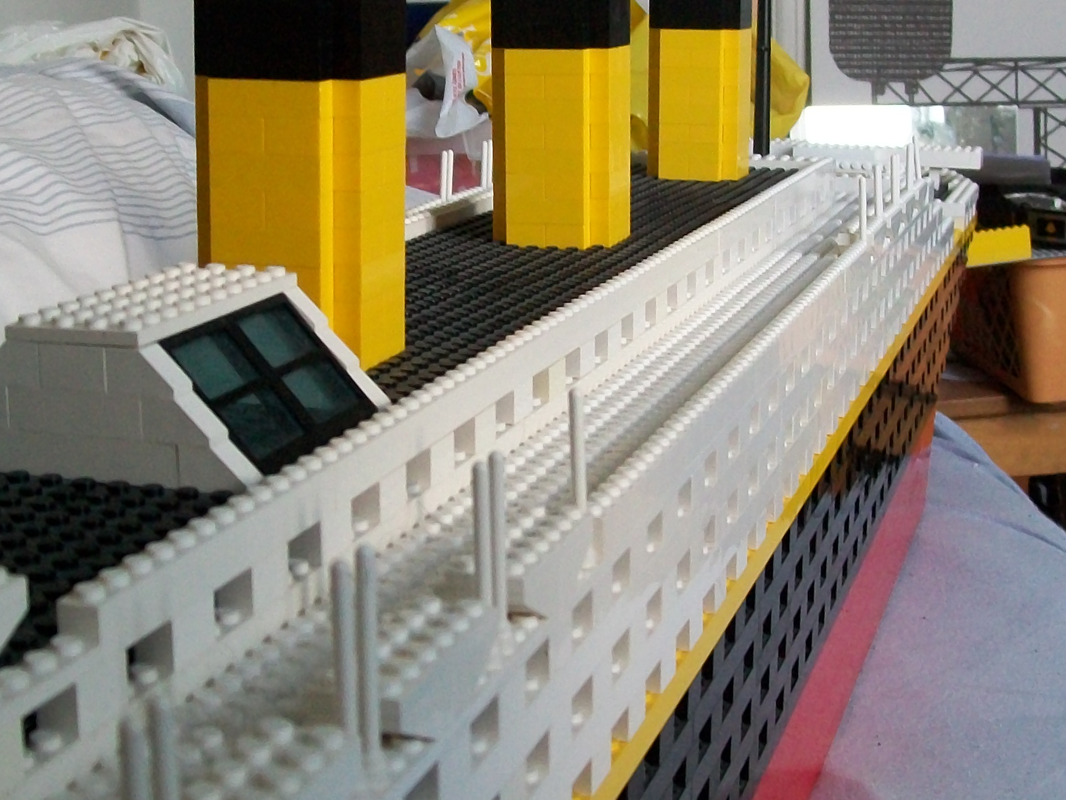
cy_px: 388
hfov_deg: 32.2
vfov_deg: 24.4
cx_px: 483
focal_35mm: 60
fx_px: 1848
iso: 160
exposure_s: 1/60
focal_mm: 6
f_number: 2.7
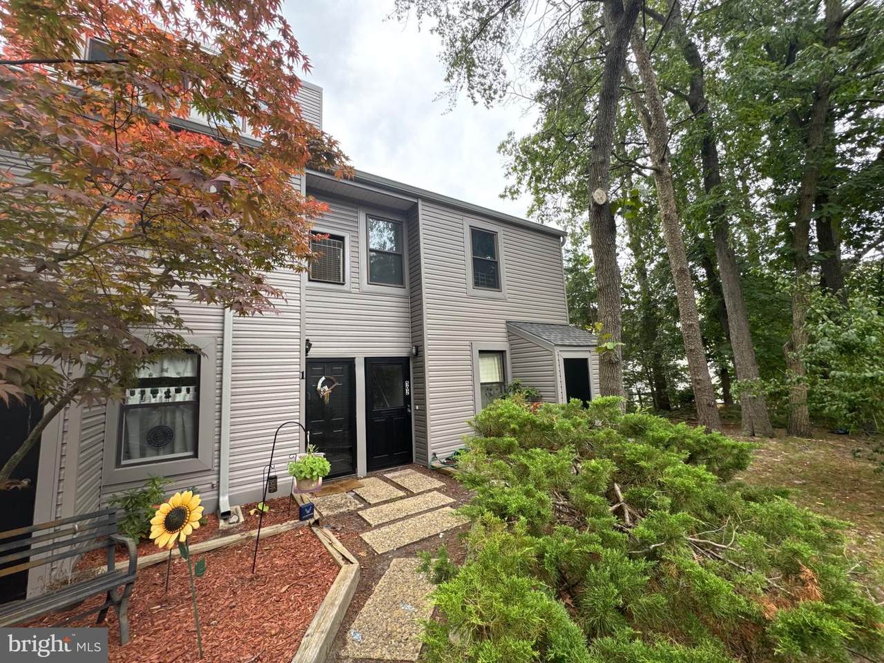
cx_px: 442
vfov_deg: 85.7
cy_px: 332
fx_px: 358
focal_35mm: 14
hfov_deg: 102.1
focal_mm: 2.22
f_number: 2.2
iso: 40
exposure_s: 1/106
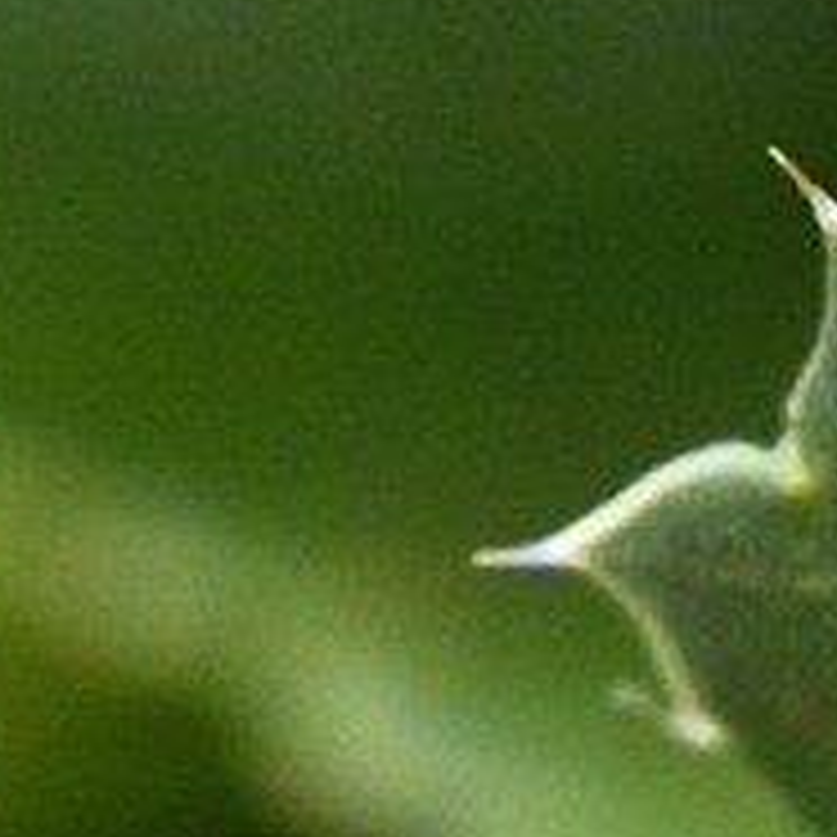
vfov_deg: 3.4
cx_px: 3177
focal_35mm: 513
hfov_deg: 3.3
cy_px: 238
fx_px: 14034
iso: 800
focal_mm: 70
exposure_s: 1/200
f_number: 7.1
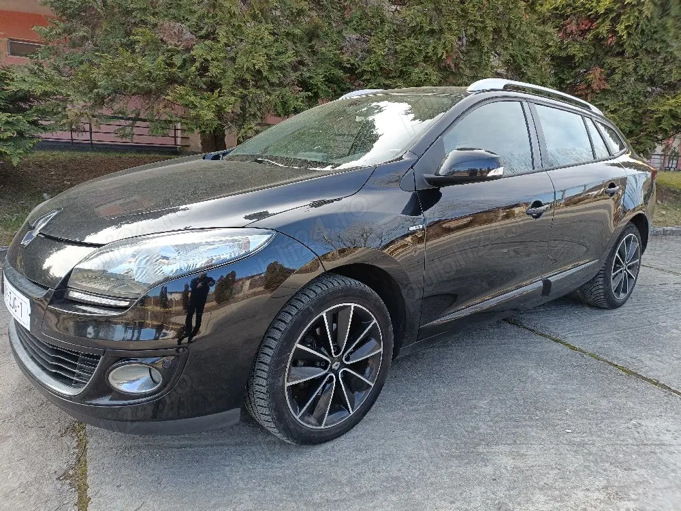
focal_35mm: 25
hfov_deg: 69.4
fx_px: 492
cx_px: 340
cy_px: 256
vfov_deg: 54.9
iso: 100
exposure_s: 1/120
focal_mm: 4.7
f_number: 1.7
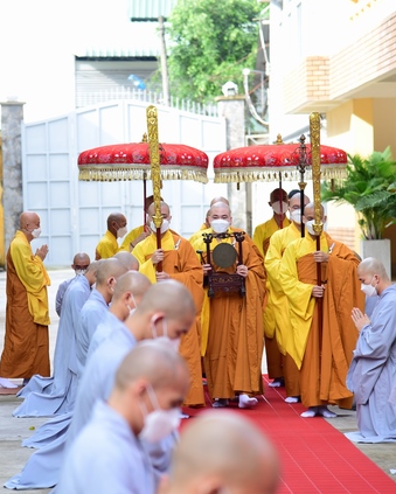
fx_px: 2532
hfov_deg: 8.9
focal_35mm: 173
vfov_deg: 11.1
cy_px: 249
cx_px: 152
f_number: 4
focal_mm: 120
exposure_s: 1/100
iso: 100
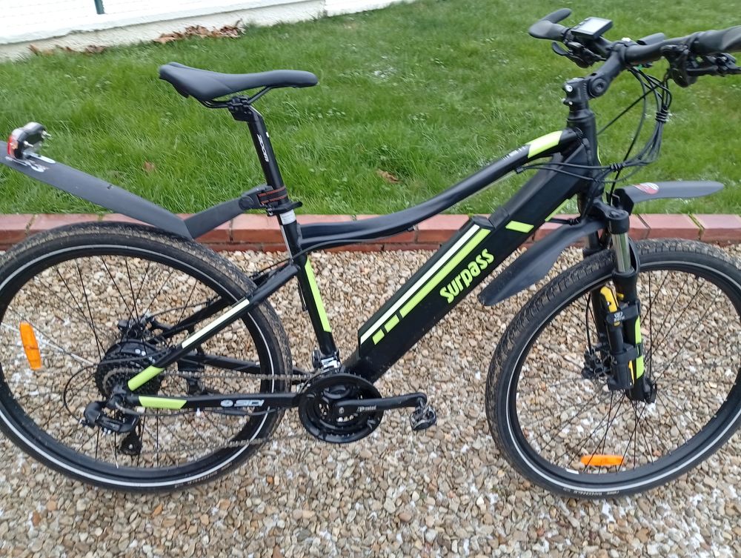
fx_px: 579
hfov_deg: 65.2
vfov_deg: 51.5
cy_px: 279
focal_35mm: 27
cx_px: 370
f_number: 1.8
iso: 140
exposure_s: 1/50
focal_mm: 3.98
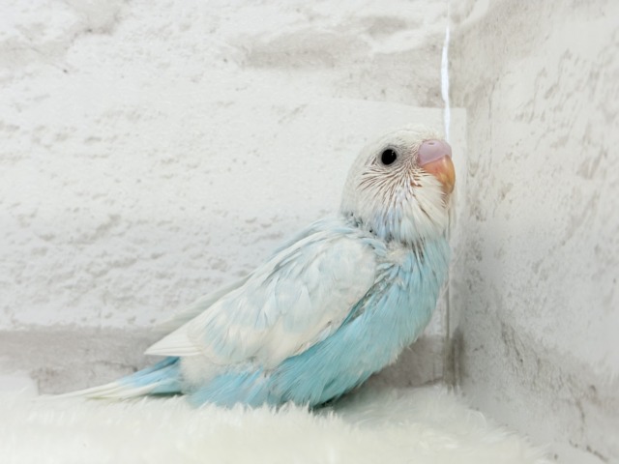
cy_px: 232
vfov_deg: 28.0
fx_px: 930
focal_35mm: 52
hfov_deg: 36.8
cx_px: 310
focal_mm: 5.96
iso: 80
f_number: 1.6
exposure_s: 1/100
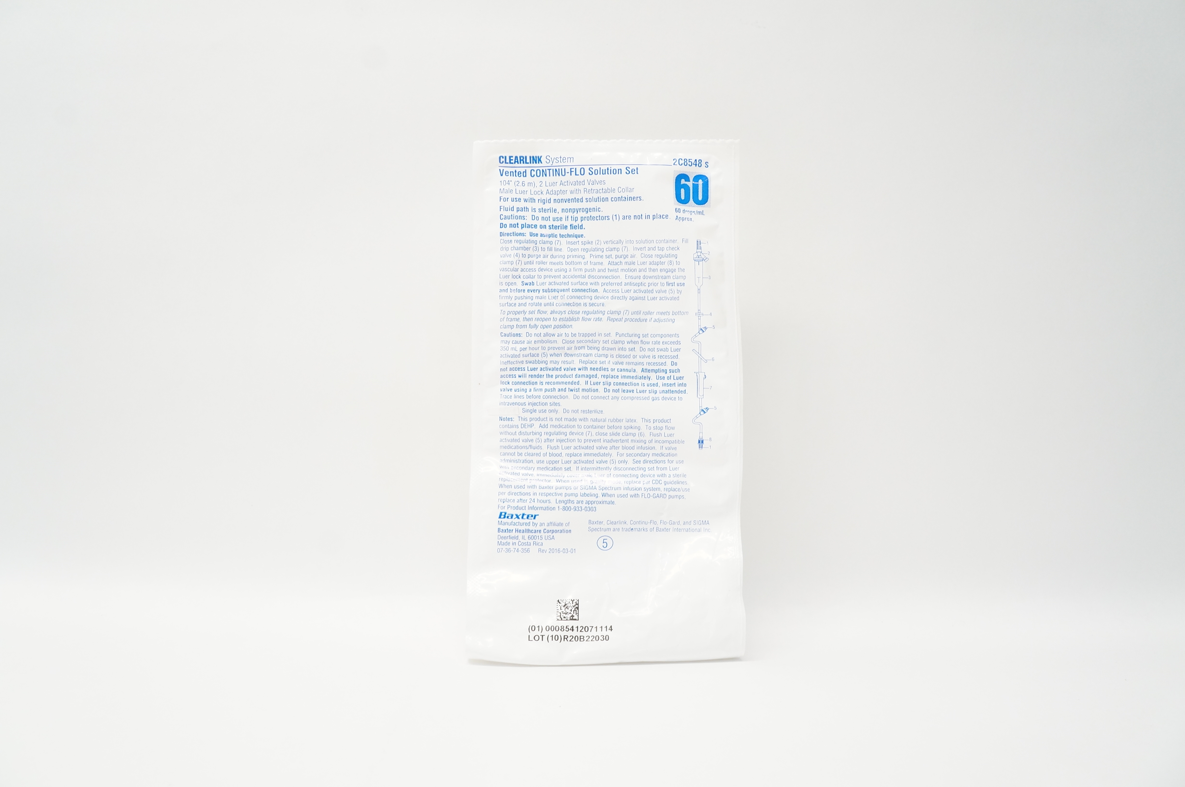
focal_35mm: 27
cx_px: 592
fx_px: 888
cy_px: 394
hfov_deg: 67.4
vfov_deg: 47.8
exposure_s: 1/40
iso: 800
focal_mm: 18
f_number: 7.1
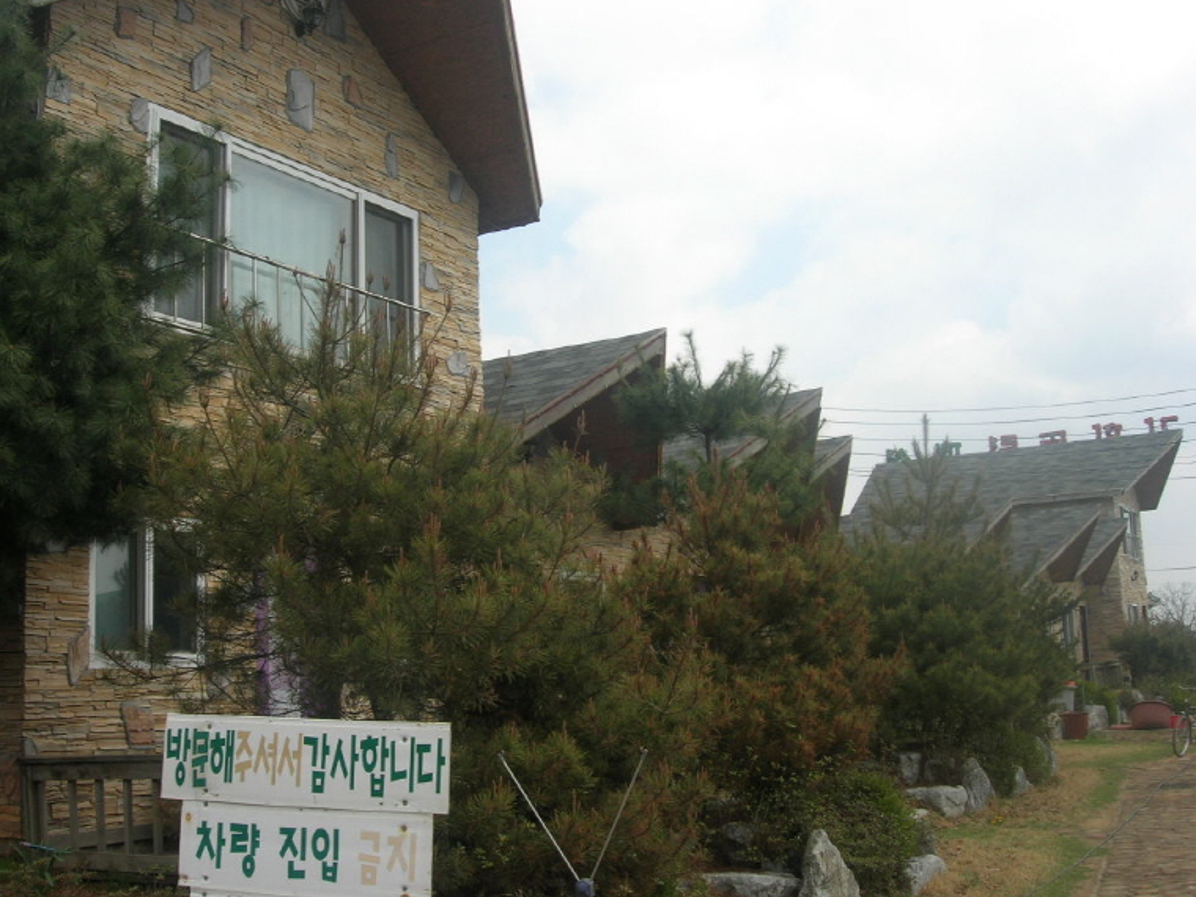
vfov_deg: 36.0
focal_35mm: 40
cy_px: 441
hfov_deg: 46.8
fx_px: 1382
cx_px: 579
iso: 64
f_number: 4.8
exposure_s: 1/448
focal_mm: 7.8
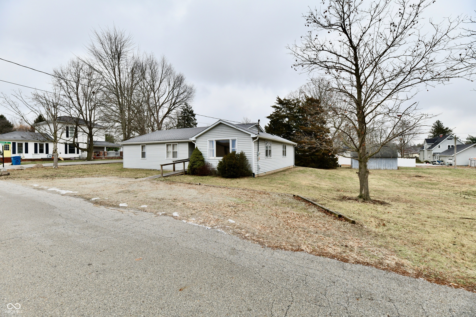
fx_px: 185
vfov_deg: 81.2
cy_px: 158
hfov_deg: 104.3
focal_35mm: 14
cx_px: 238
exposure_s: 1/250
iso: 640
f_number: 9
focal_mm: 14
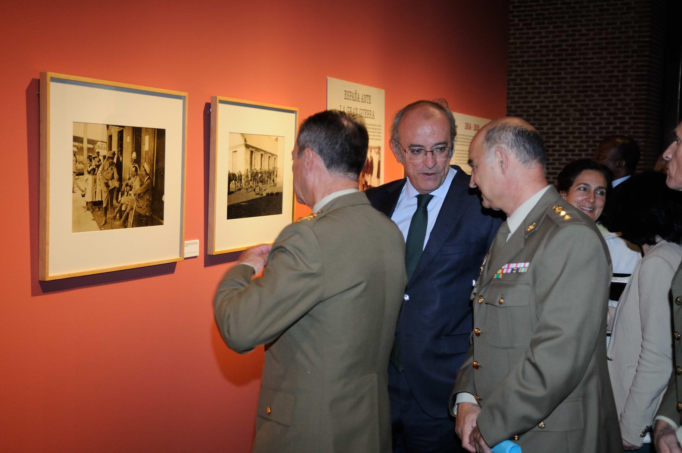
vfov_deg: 28.0
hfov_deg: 41.2
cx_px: 341
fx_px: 908
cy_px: 226
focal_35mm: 48
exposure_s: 1/25
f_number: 2.8
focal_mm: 32
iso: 800
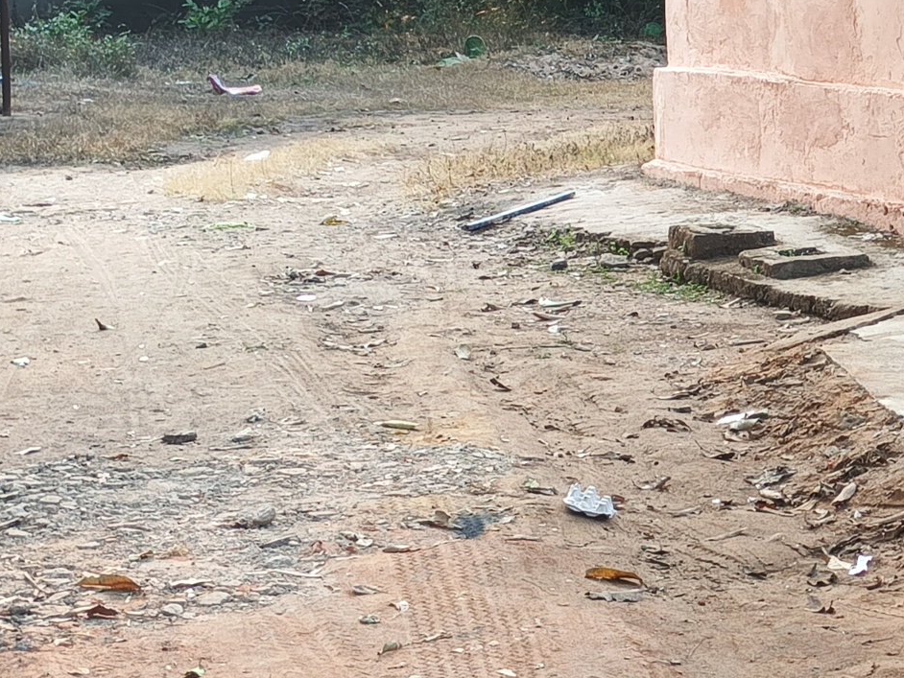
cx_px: 1023
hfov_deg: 19.3
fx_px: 2534
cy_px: 210
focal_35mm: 97
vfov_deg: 15.2
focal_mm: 4.26
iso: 67
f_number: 1.8
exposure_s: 1/50
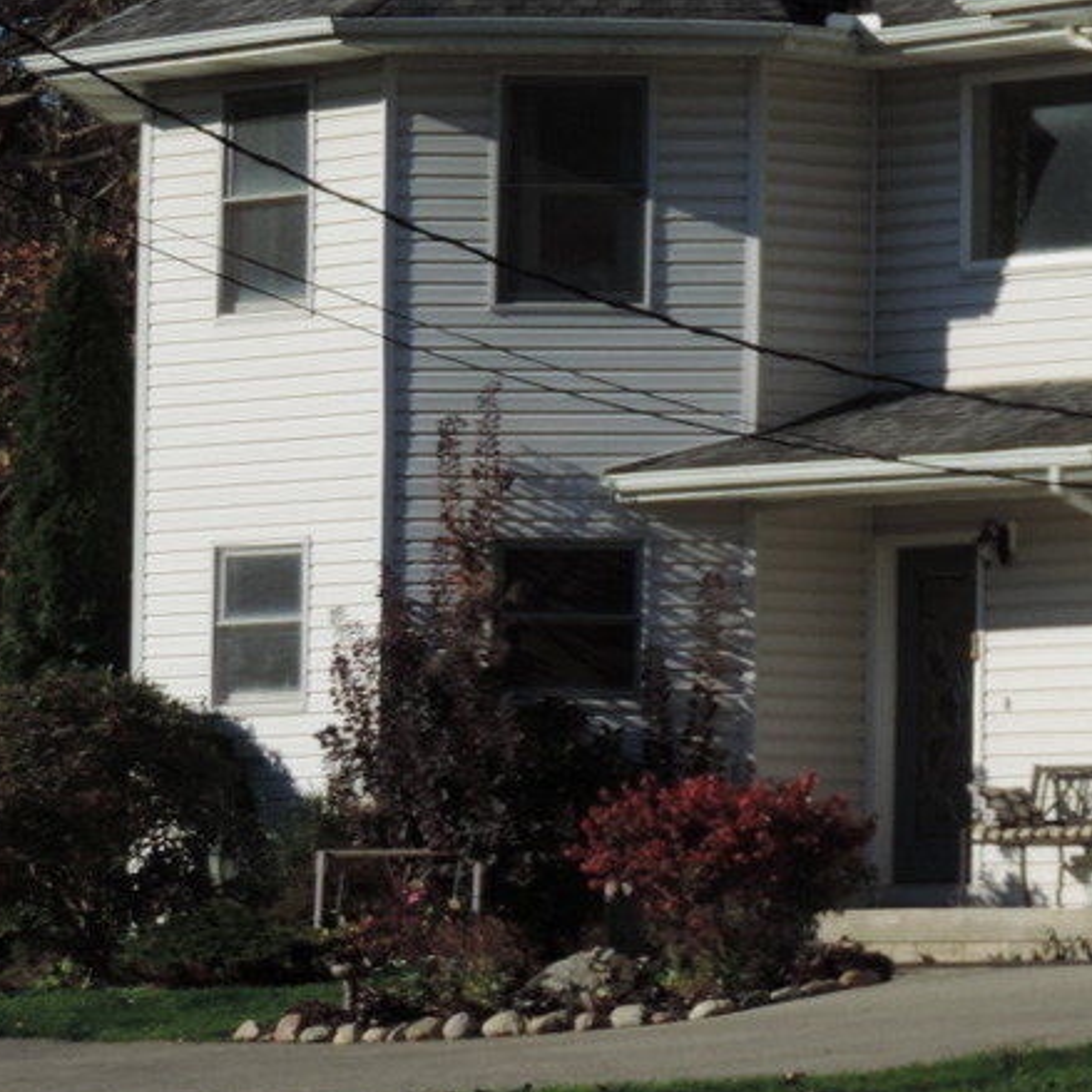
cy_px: 169
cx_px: 1194
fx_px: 10671
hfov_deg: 5.8
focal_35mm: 299
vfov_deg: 5.9
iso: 80
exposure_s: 1/800
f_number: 4.4
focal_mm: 25.8
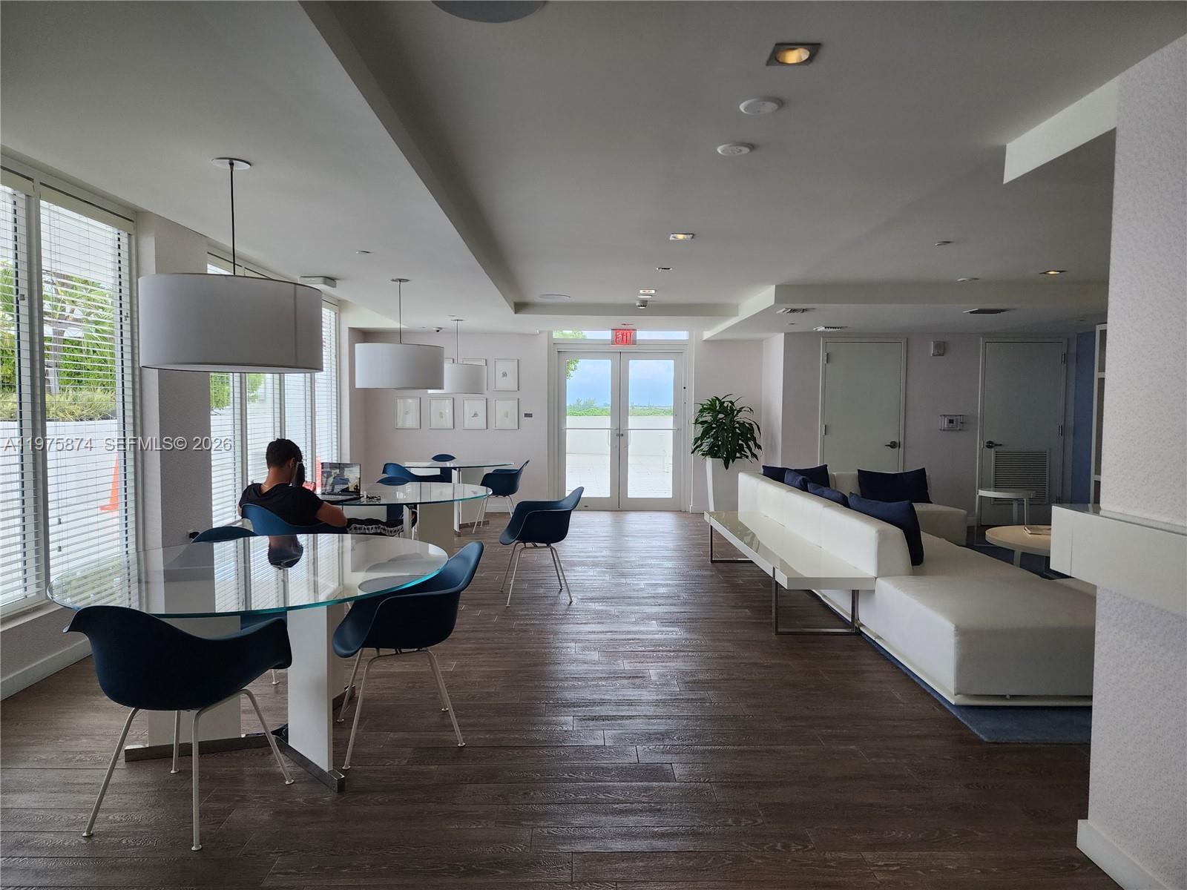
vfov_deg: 58.9
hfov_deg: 73.9
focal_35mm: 23
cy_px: 445
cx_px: 594
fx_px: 789
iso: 125
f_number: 1.8
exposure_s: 1/120
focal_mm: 6.4
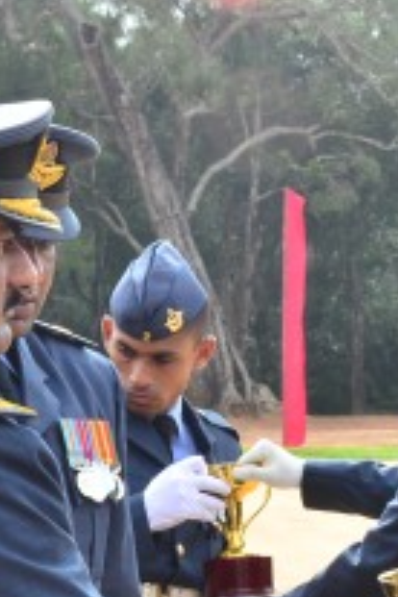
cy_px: 523
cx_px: 352
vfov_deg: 11.2
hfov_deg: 7.5
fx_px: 3018
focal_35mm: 182
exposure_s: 1/125
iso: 320
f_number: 11
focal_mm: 42
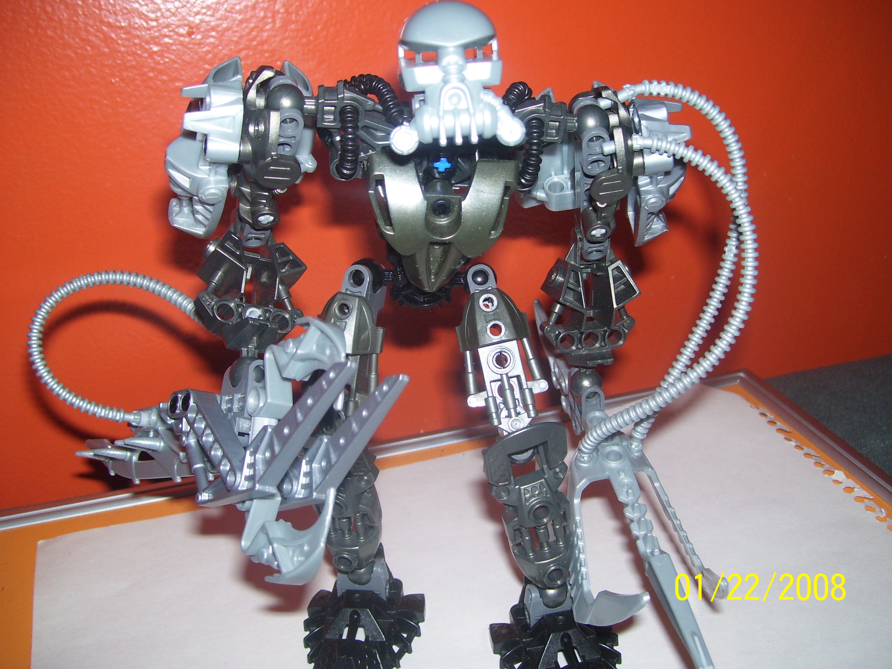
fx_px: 953
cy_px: 334
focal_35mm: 37
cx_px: 446
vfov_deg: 38.7
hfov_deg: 50.1
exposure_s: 1/60
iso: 80
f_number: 2.7
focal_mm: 6
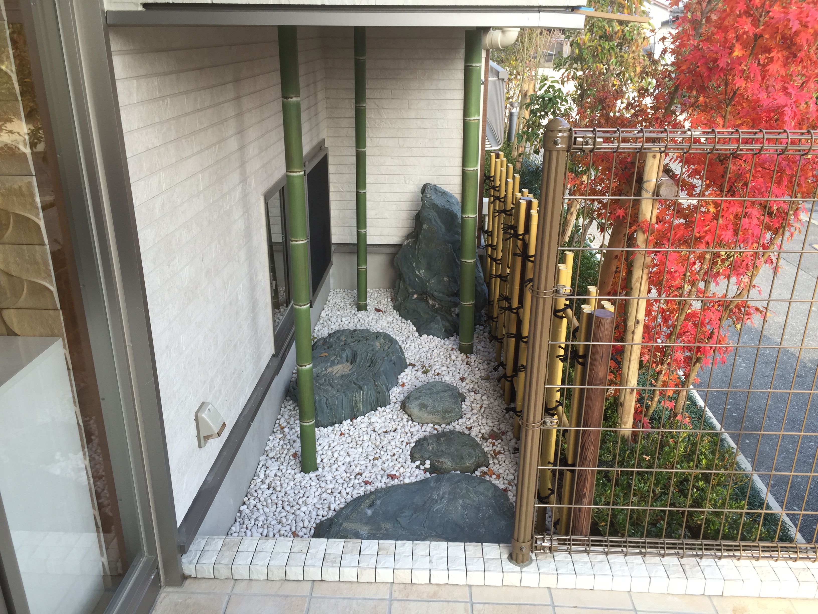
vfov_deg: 48.2
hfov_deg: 61.7
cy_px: 307
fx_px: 685
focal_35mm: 29
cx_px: 409
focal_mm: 4.15
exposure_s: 1/149
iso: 32
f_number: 2.2
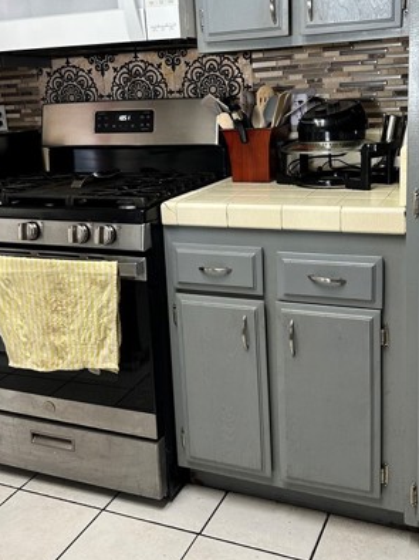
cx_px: 224
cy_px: 236
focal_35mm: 39
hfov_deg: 36.8
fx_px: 630
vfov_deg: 47.7
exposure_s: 1/60
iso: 160
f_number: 1.78
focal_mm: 6.86
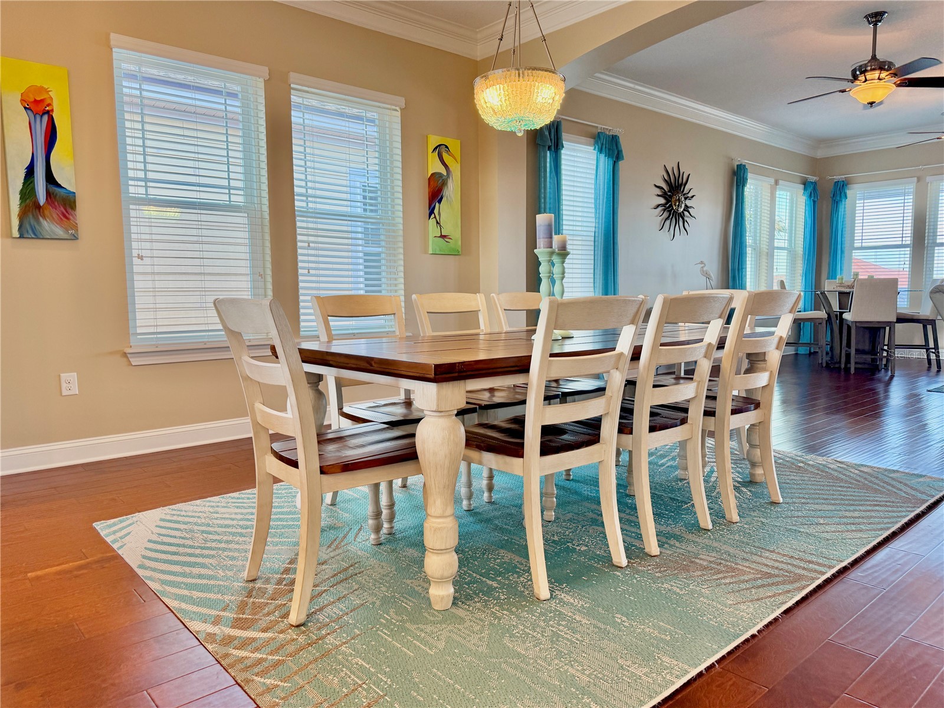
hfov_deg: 71.6
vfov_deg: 56.8
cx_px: 472
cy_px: 354
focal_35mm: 24
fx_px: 654
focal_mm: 6.76
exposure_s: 1/135
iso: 100
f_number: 1.78
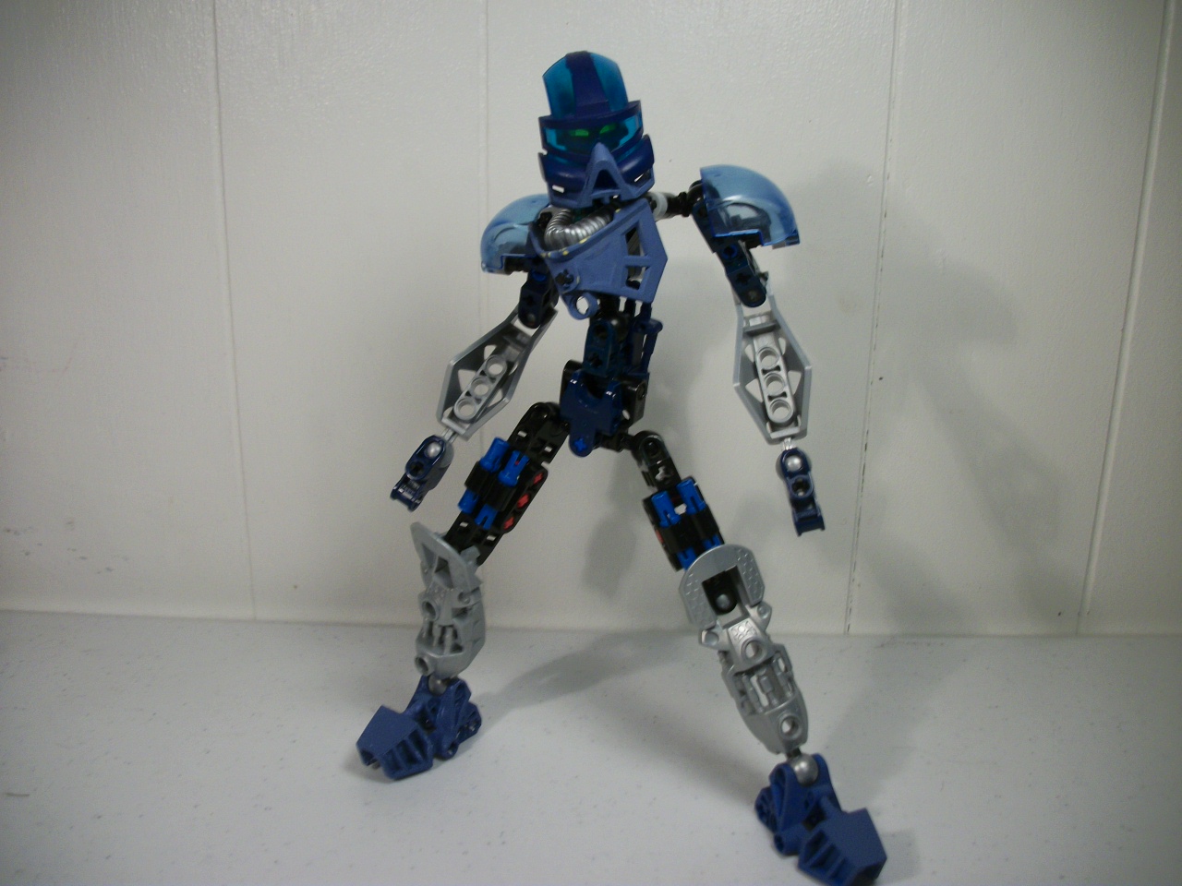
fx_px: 1093
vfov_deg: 44.2
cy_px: 443
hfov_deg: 56.8
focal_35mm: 32
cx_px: 591
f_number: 2.9
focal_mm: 5.7
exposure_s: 1/60
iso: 80
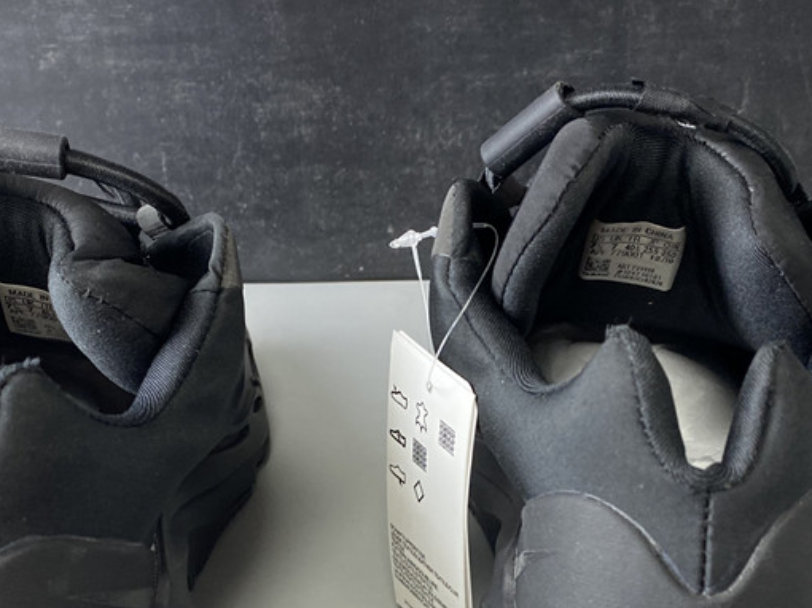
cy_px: 583
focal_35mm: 51
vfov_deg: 27.2
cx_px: 384
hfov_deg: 37.5
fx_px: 1196
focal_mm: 4.25
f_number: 1.8
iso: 125
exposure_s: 1/50
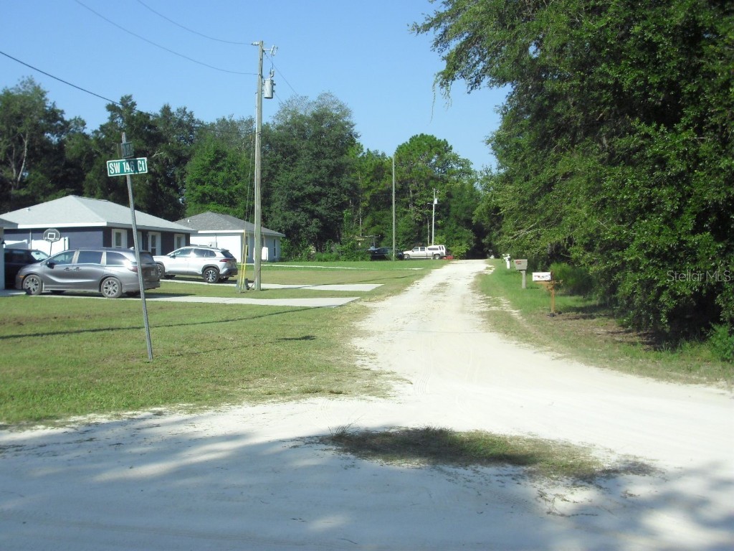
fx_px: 806
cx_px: 367
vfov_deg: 37.7
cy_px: 276
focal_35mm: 38
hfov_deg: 49.0
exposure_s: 1/250
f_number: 8
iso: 100
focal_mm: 6.2
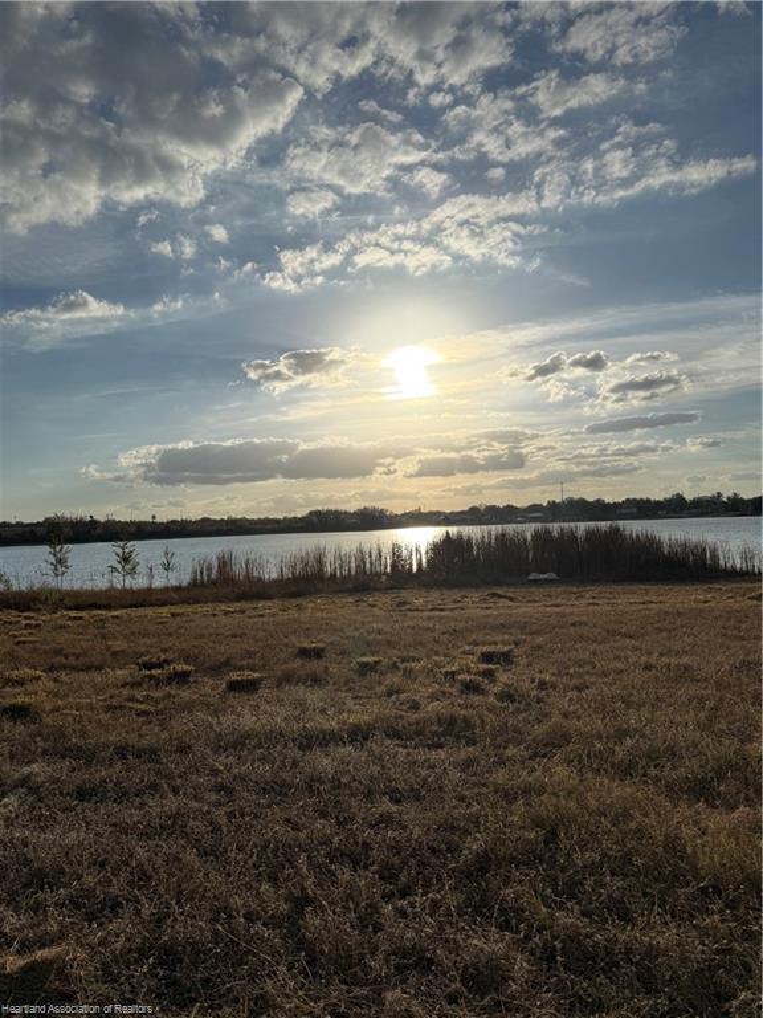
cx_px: 382
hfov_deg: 56.8
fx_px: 705
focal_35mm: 24
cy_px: 509
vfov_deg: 71.6
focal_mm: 6.76
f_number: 1.78
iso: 64
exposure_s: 1/17544
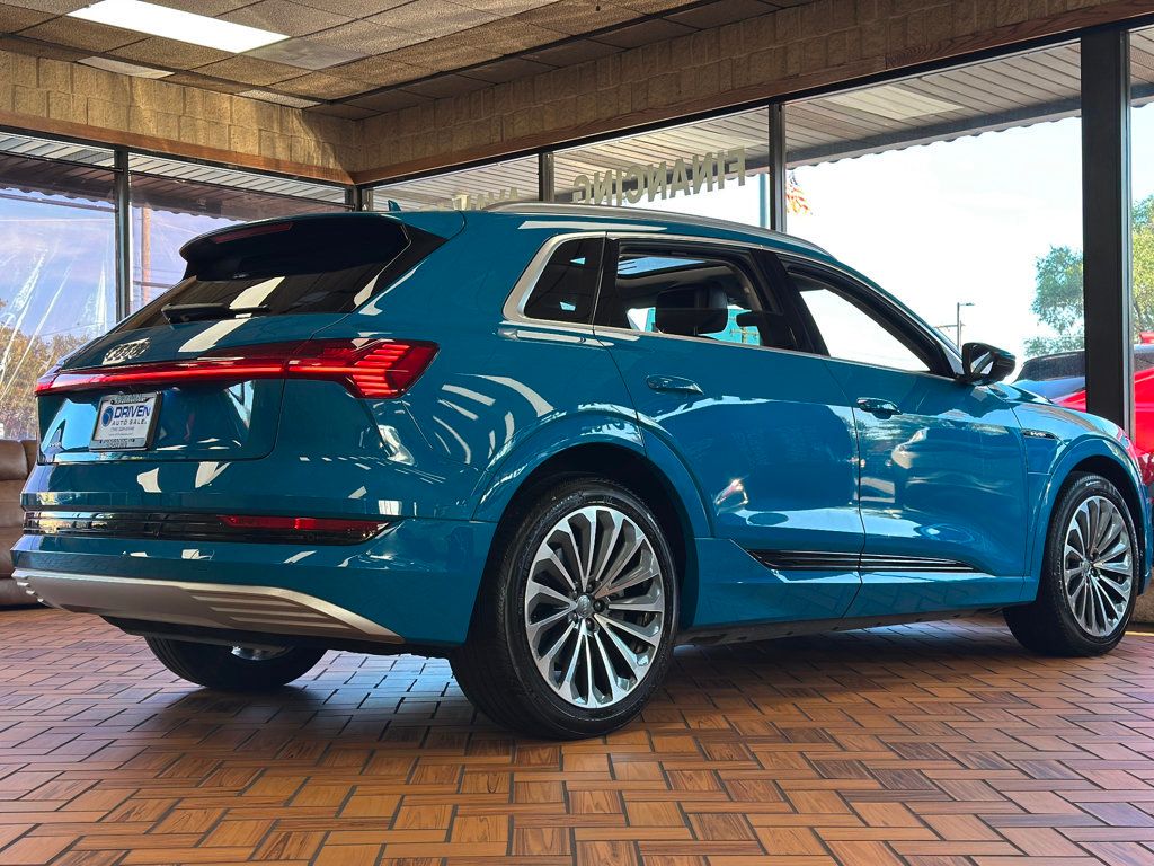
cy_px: 433
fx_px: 1600
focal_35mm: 48
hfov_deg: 39.7
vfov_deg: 30.3
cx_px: 577
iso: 80
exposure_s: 1/186
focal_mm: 6.86
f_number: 1.78
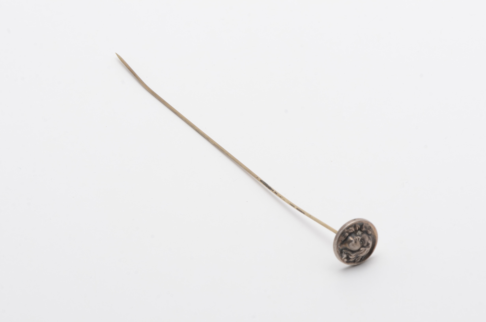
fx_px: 1718
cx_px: 243
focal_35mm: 128
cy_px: 161
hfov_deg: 16.1
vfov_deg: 10.7
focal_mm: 85
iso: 200
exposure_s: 1/125
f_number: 14
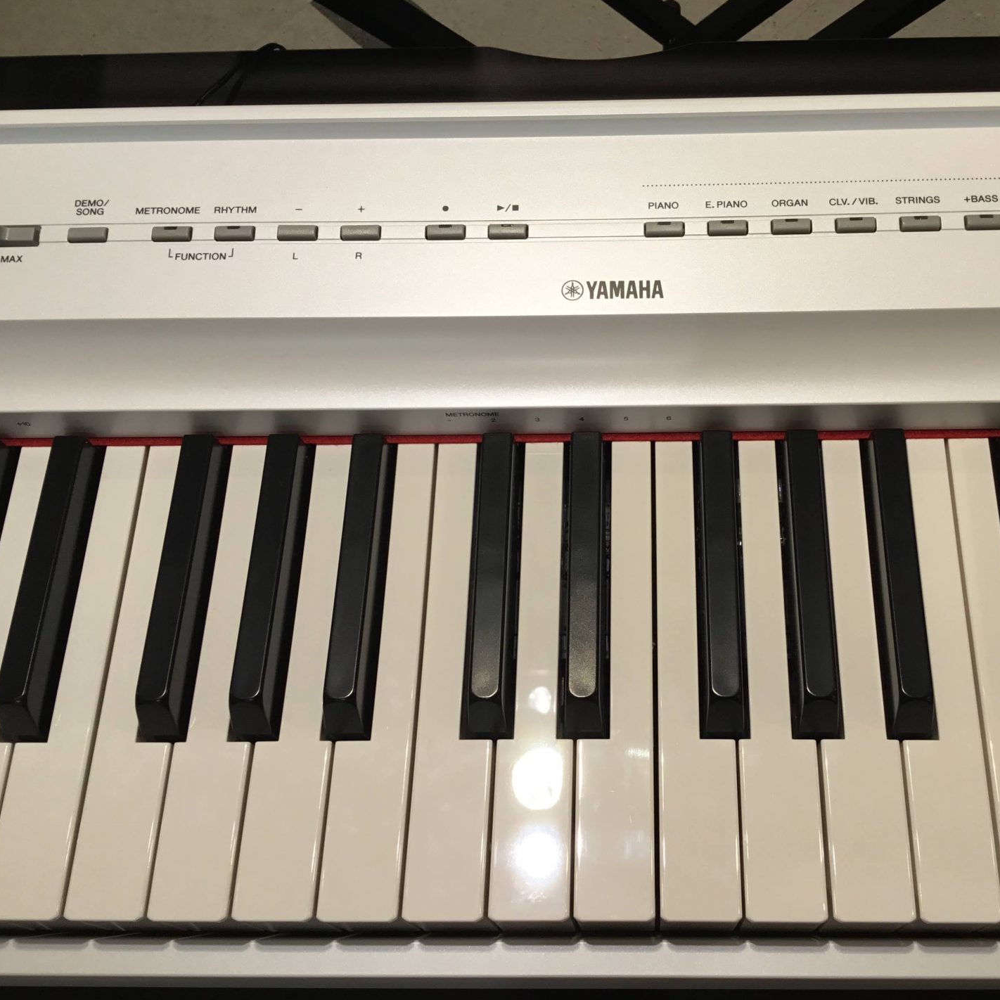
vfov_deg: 44.9
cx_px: 613
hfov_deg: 44.6
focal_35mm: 37
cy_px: 494
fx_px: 1209
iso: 32
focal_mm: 3.3
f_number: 2.4
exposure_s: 1/120
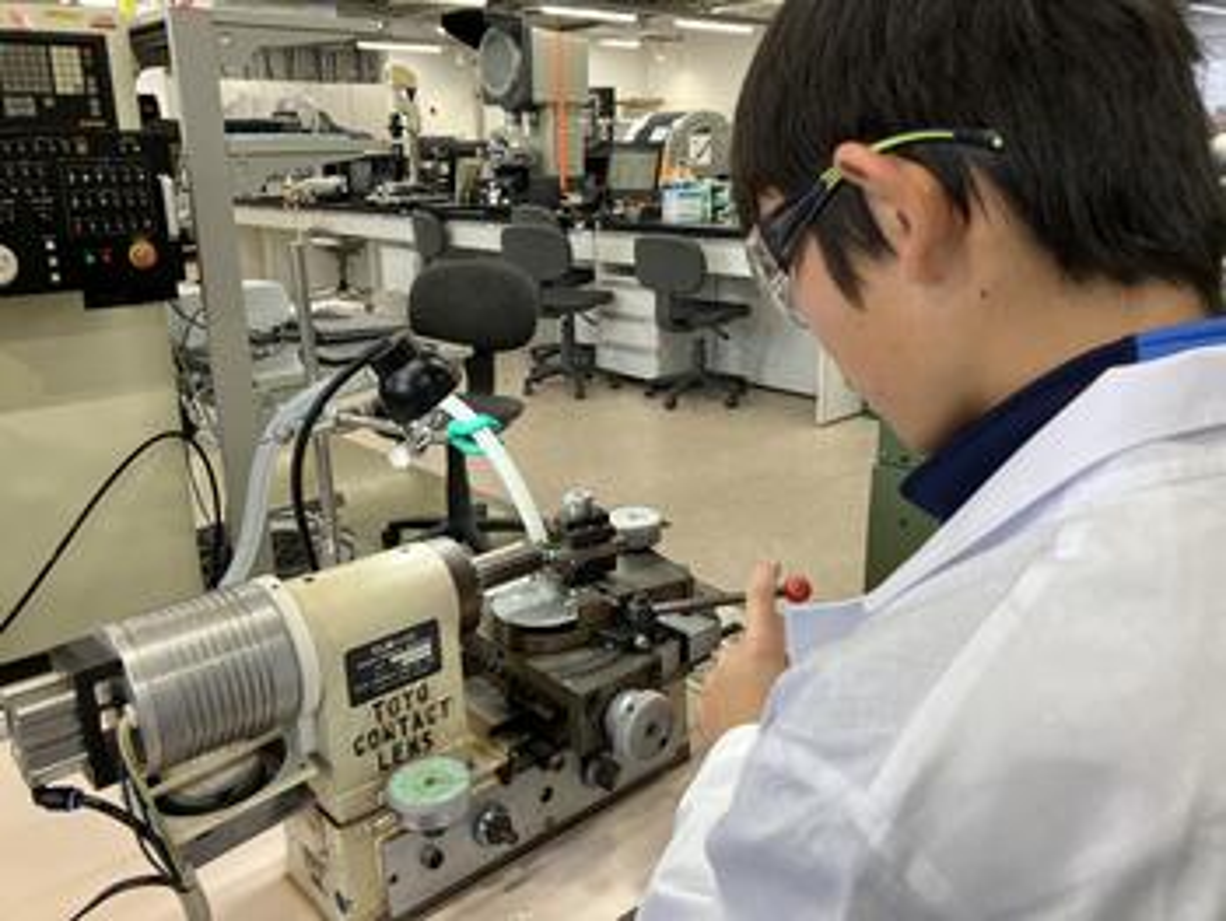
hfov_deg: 63.4
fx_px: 992
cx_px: 613
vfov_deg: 49.8
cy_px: 460
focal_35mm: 28
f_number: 1.8
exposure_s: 1/111
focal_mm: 3.99
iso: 50
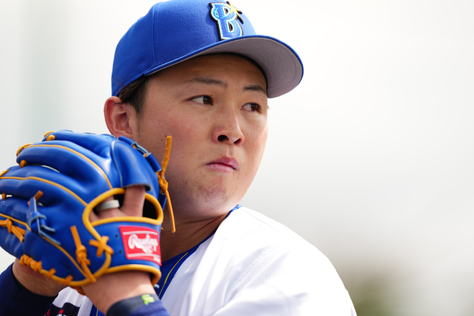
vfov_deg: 4.6
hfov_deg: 6.9
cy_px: 158
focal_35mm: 300
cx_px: 237
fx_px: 3950
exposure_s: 1/2500
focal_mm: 300
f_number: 2.8
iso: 250
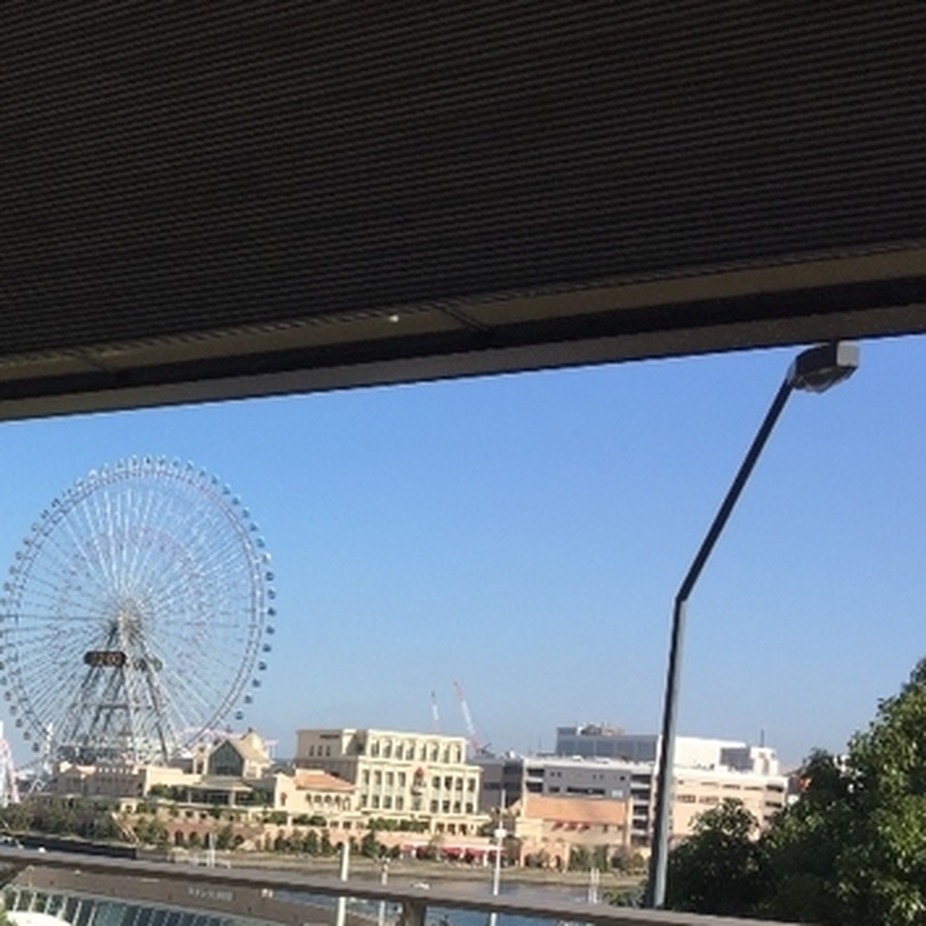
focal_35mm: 58
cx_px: -60
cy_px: 774
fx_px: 1755
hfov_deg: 27.4
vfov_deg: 28.7
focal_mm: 4.15
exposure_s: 1/1980
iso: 32
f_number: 2.2
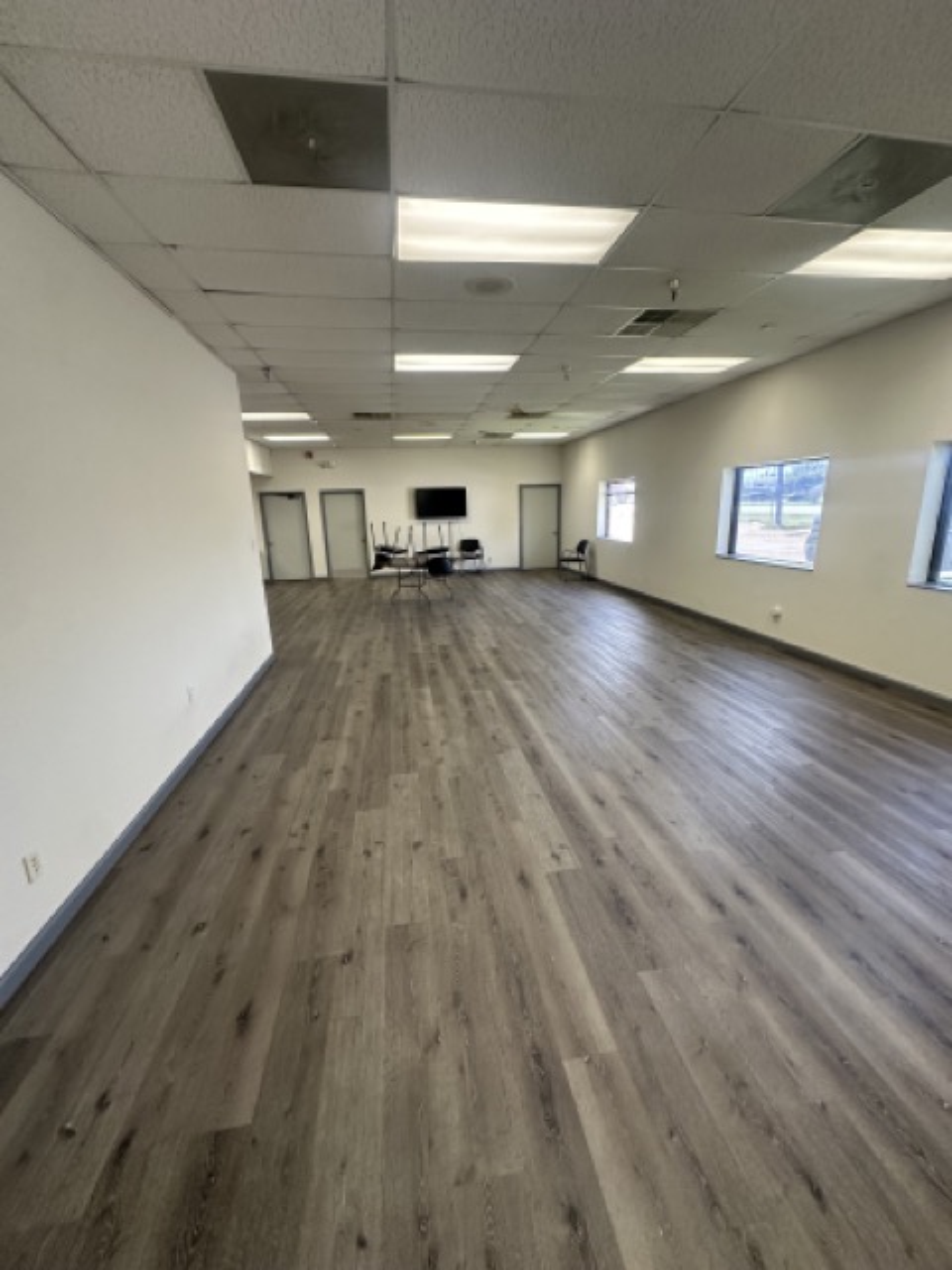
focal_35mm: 14
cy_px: 635
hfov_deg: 85.7
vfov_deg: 102.1
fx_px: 513
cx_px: 476
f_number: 2.2
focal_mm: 2.22
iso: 250
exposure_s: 1/120
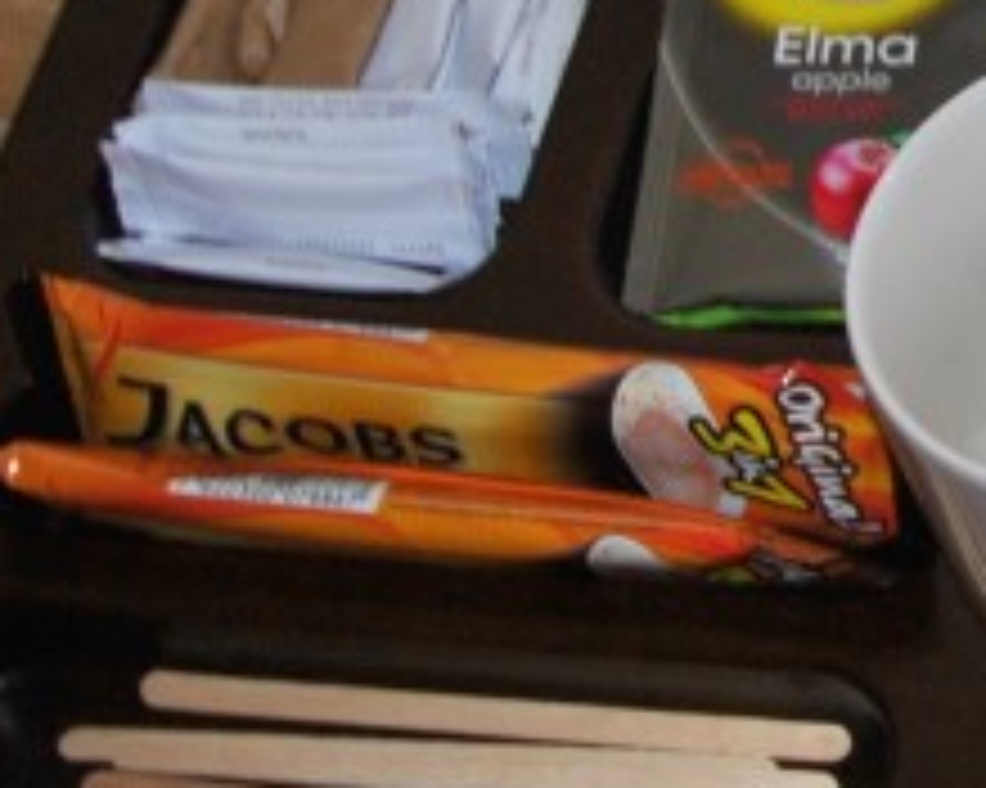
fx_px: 5163
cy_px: -248
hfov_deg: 9.9
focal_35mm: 177
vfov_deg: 8.6
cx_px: 2145
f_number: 4.5
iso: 200
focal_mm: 24
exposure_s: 1/60
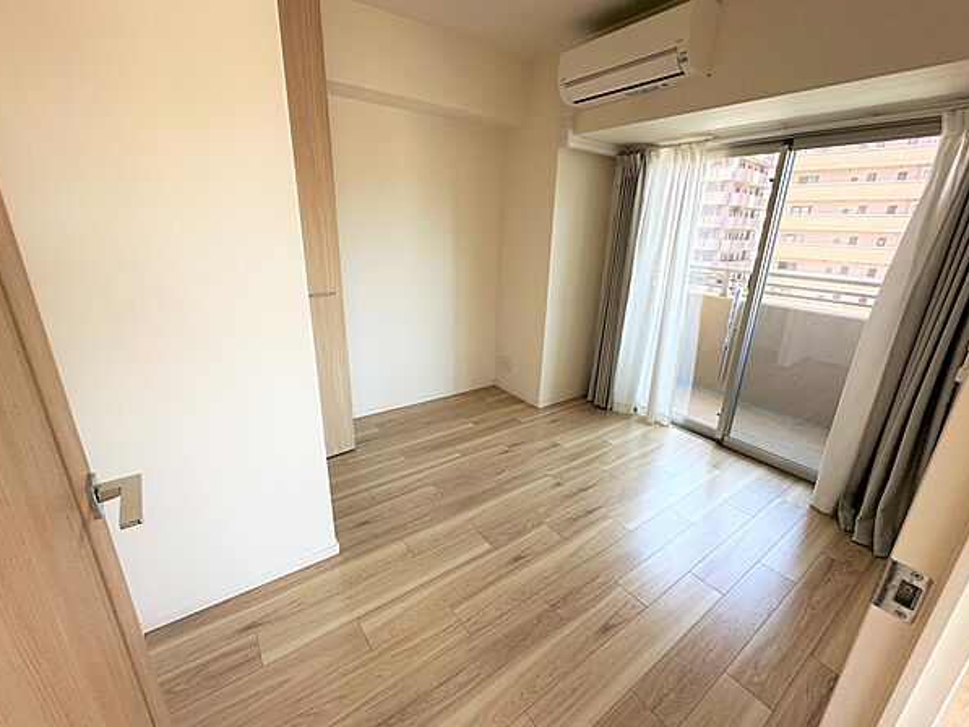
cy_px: 364
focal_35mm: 15
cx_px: 495
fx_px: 420
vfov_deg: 81.8
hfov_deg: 98.1
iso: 64
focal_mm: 2.22
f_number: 2.2
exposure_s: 1/99
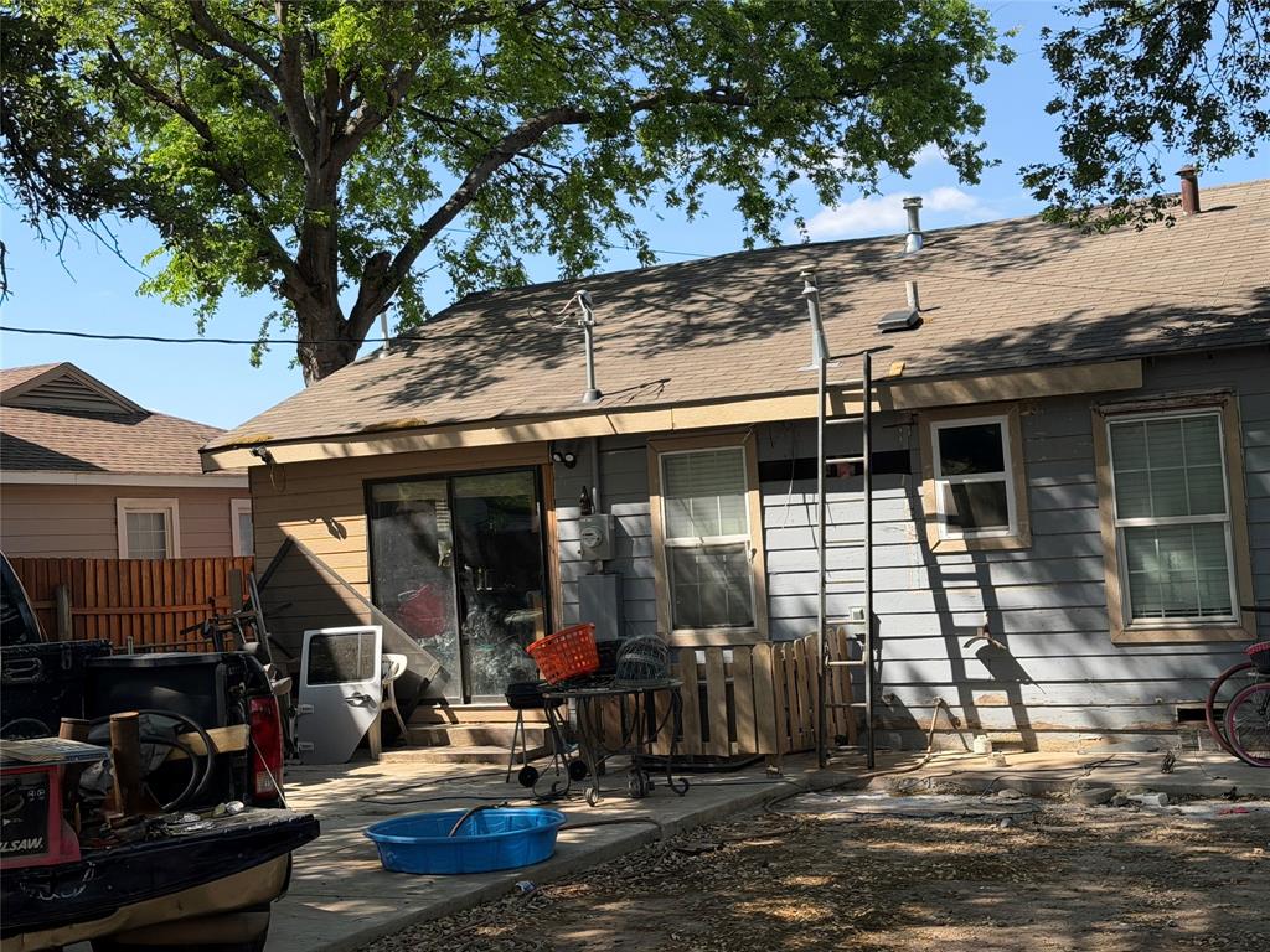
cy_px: 476
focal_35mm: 48
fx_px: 1761
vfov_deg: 30.3
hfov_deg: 39.7
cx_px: 635
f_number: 1.78
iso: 64
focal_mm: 6.76
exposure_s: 1/1931
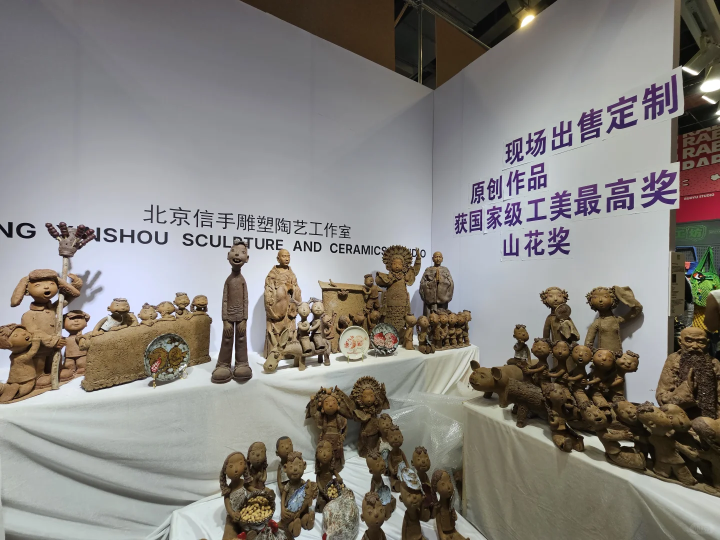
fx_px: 270
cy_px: 270
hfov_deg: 106.2
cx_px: 360
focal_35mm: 13
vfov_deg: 89.9
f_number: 2.2
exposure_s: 1/100
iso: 64
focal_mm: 2.2
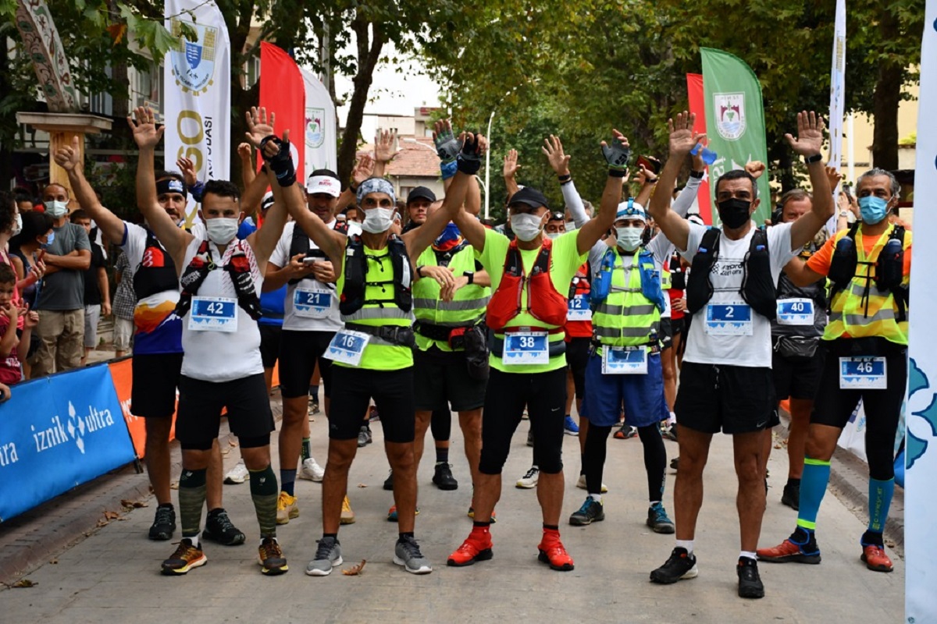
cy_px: 312
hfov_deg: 35.1
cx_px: 468
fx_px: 1483
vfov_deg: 23.8
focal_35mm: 57
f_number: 4.2
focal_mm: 38
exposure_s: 1/250
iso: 640
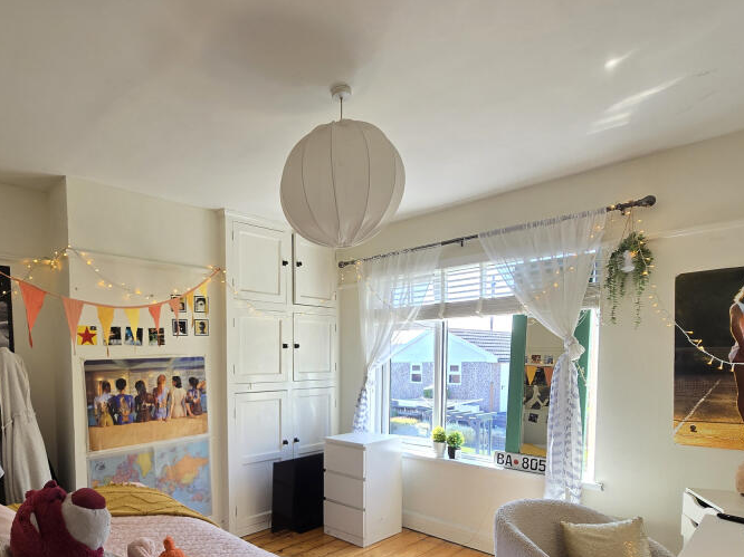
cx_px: 274
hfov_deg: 80.1
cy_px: 398
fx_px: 430
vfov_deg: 63.1
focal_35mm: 20
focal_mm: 2.2
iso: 50
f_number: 2.2
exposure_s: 1/105
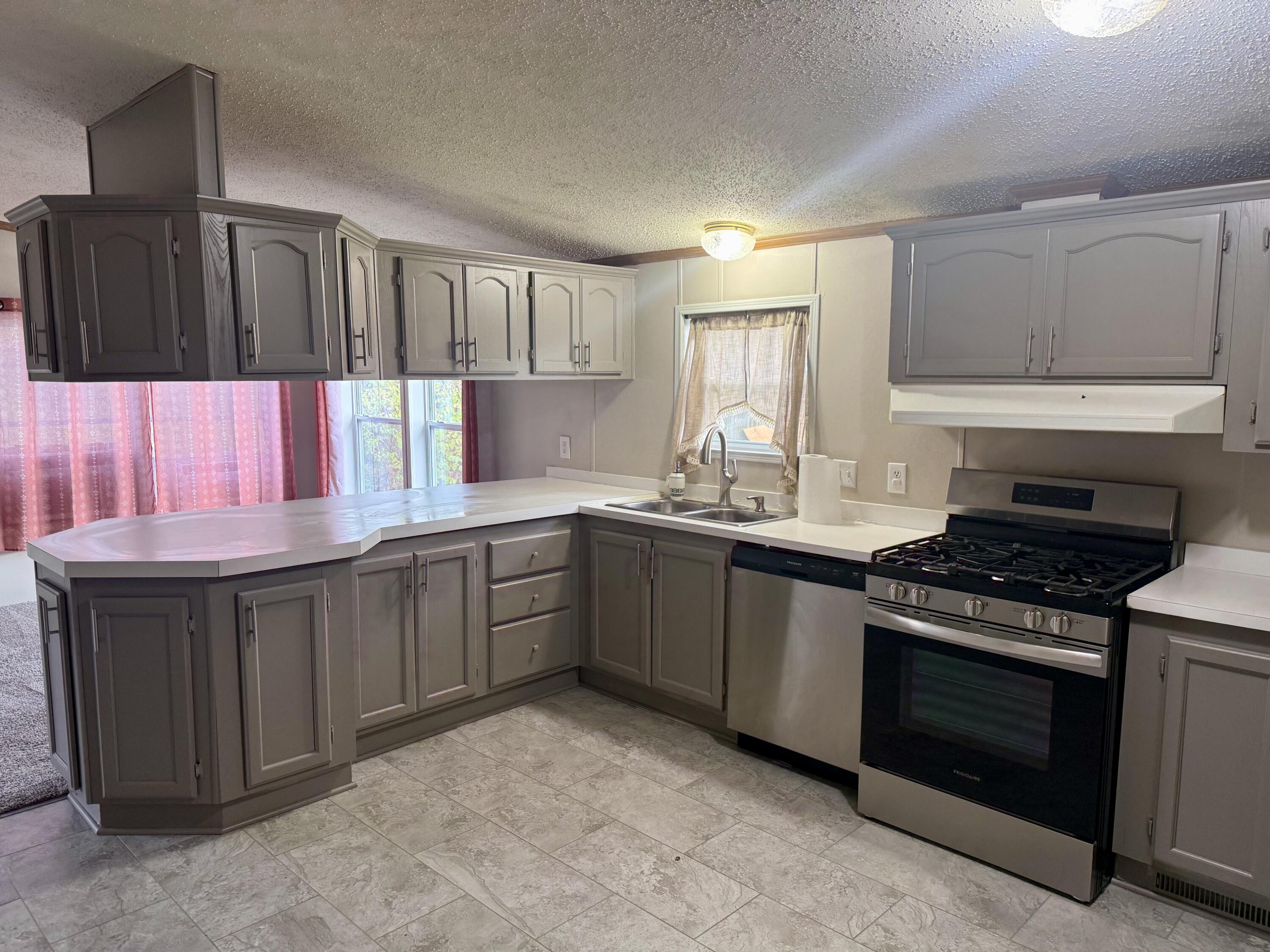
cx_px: 635
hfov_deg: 71.6
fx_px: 881
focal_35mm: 24
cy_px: 476
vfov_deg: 56.8
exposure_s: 1/60
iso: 160
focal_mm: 6.76
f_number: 1.78
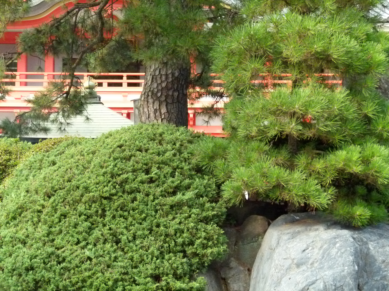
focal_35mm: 60
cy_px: 146
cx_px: 194
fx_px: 674
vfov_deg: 24.4
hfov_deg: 32.2
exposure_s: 1/640
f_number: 4.5
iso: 800
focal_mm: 10.8
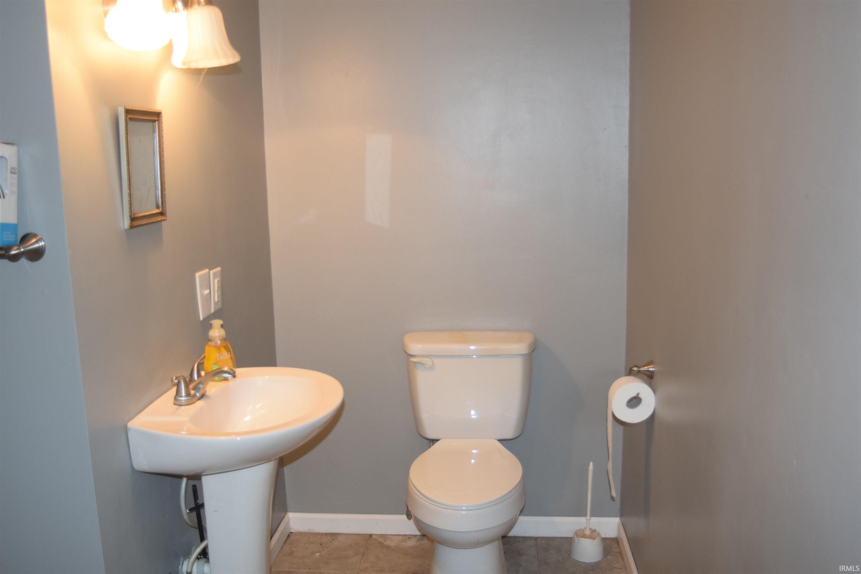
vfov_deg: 38.4
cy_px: 287
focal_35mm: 34
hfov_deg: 55.1
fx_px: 825
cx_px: 430
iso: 800
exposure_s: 1/60
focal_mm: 23
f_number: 4
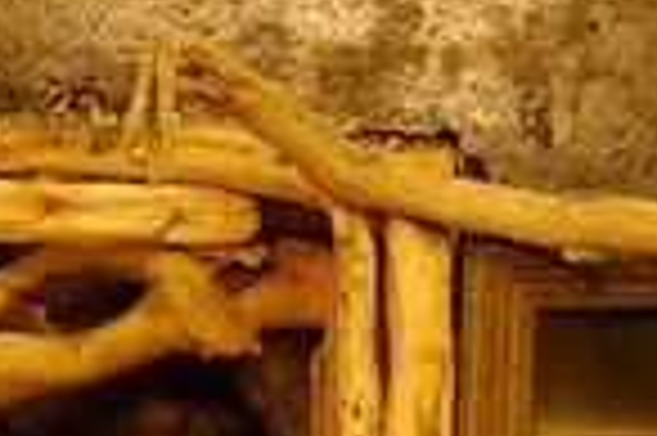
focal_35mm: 134
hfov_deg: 15.1
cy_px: -425
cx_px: 644
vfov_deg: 9.6
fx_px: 2443
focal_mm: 11
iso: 800
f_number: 2.5
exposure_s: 1/13
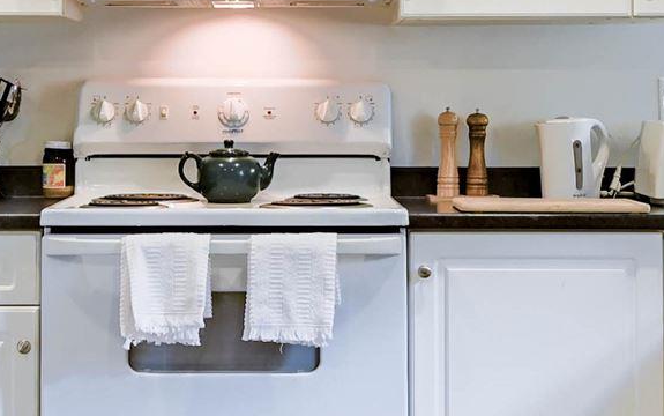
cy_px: 275
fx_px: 1575
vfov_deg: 15.0
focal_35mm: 87
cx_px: 345
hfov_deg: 23.8
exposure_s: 1/50
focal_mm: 16
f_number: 8
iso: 100
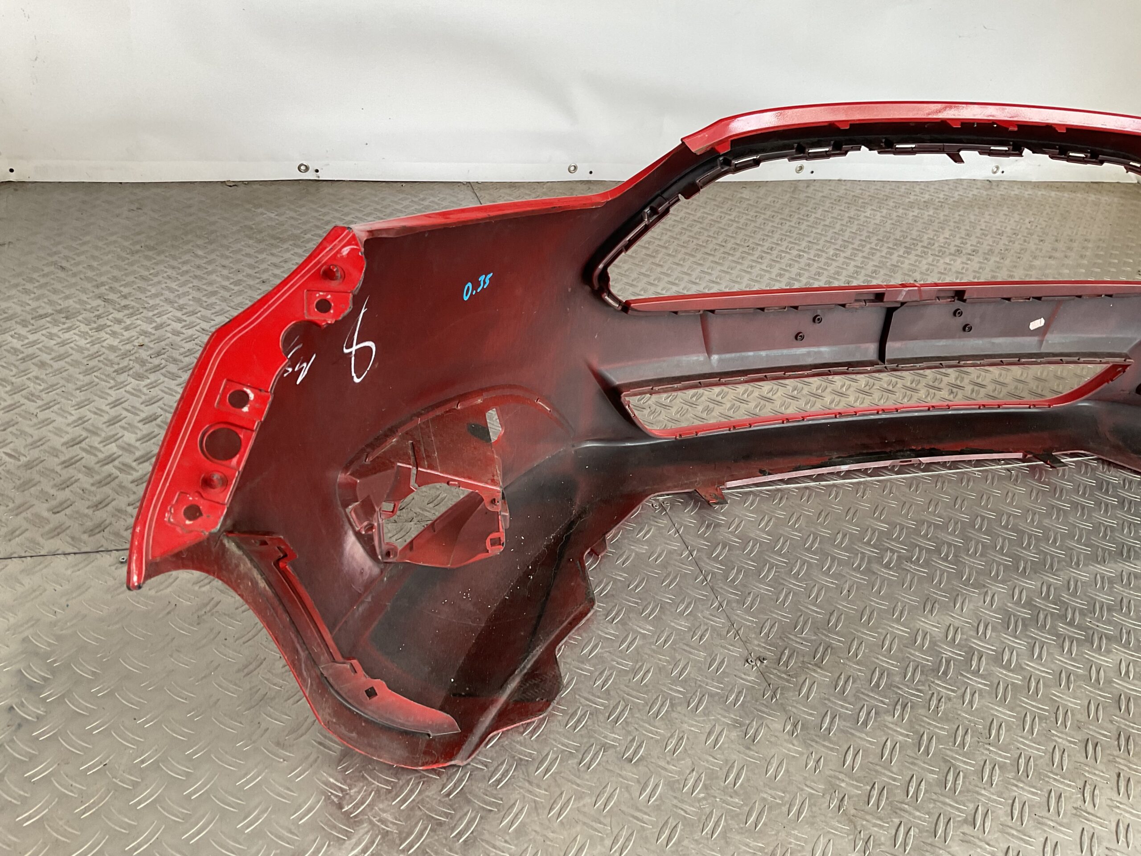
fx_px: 956
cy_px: 428
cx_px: 570
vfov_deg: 48.2
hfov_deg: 61.7
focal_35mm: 29
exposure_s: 1/120
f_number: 1.8
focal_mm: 3
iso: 50
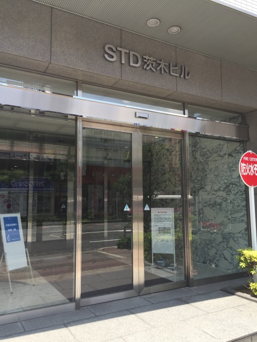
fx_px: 287
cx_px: 128
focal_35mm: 29
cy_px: 171
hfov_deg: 48.2
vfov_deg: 61.7
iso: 32
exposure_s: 1/573
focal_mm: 4.15
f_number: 2.2
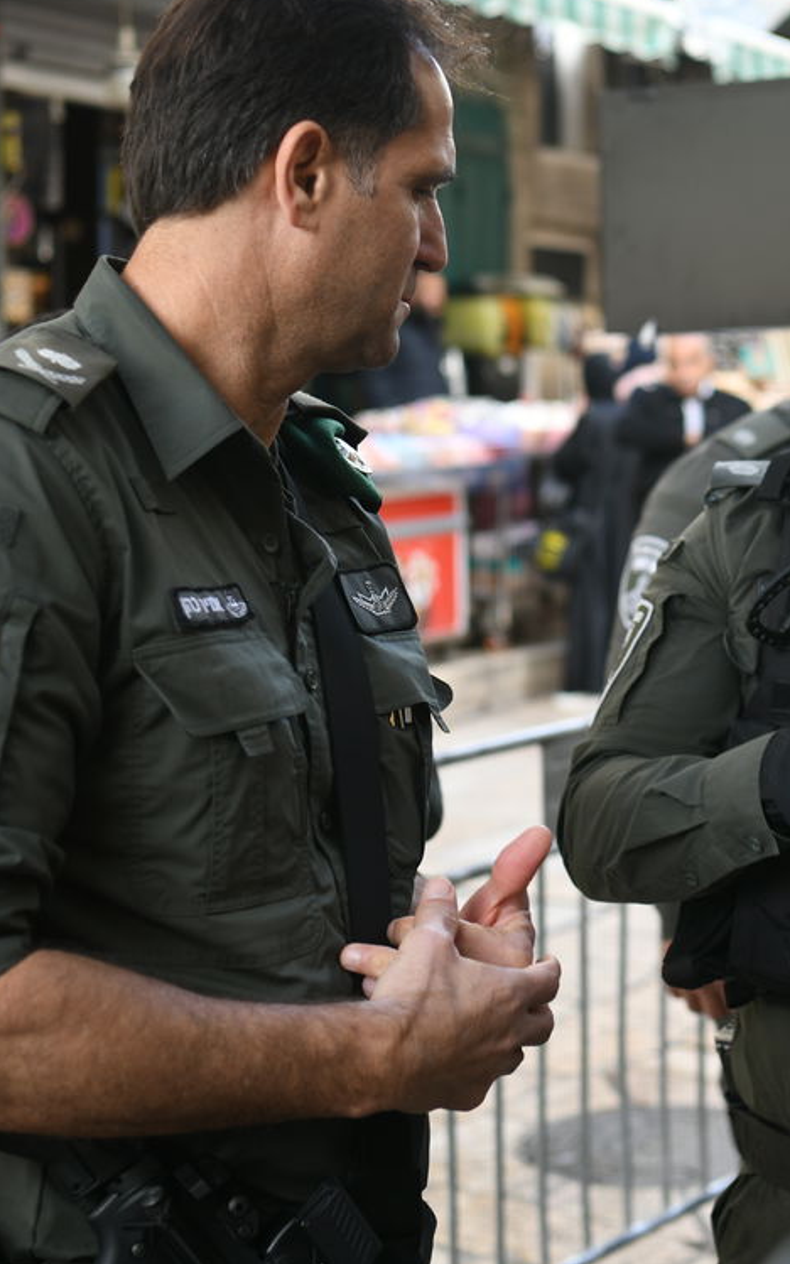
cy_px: 546
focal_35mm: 80
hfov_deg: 16.2
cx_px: 625
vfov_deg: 25.8
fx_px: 2756
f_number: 2.8
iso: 200
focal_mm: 42
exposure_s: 1/160
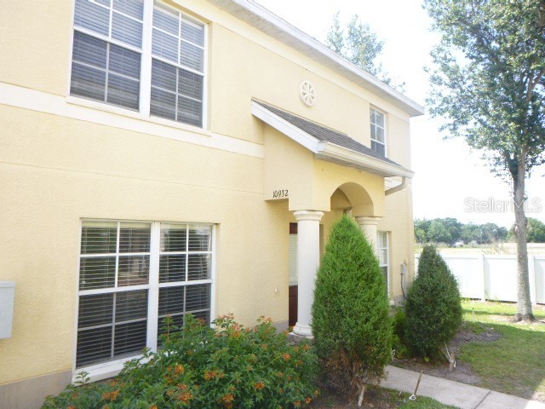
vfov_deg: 54.9
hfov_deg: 69.4
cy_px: 204
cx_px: 272
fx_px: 394
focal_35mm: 25
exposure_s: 1/100
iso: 100
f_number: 3.9
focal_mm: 4.5
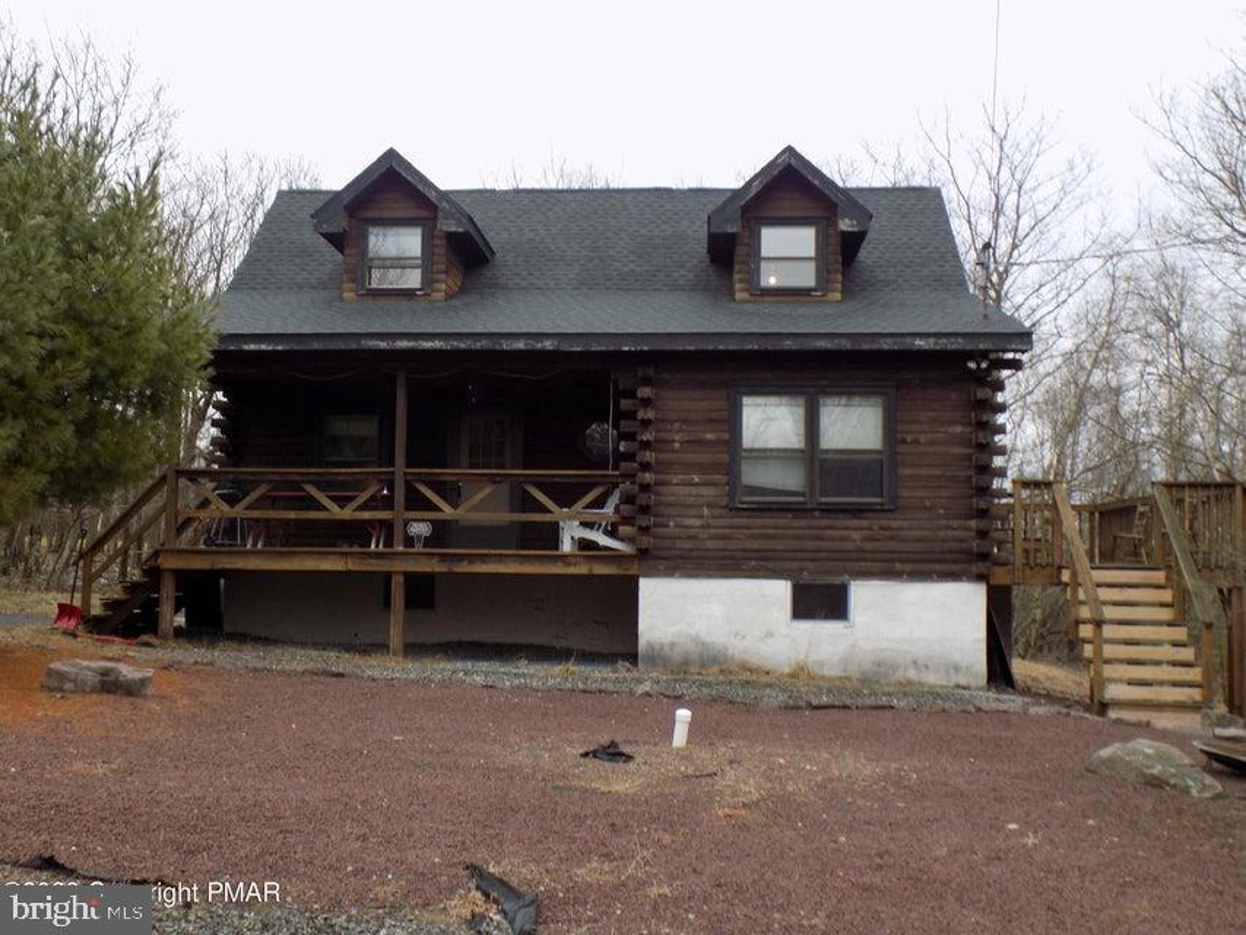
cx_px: 623
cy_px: 468
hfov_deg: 50.1
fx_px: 1332
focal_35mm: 37
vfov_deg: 38.7
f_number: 3.5
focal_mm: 6.6
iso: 80
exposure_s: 1/30
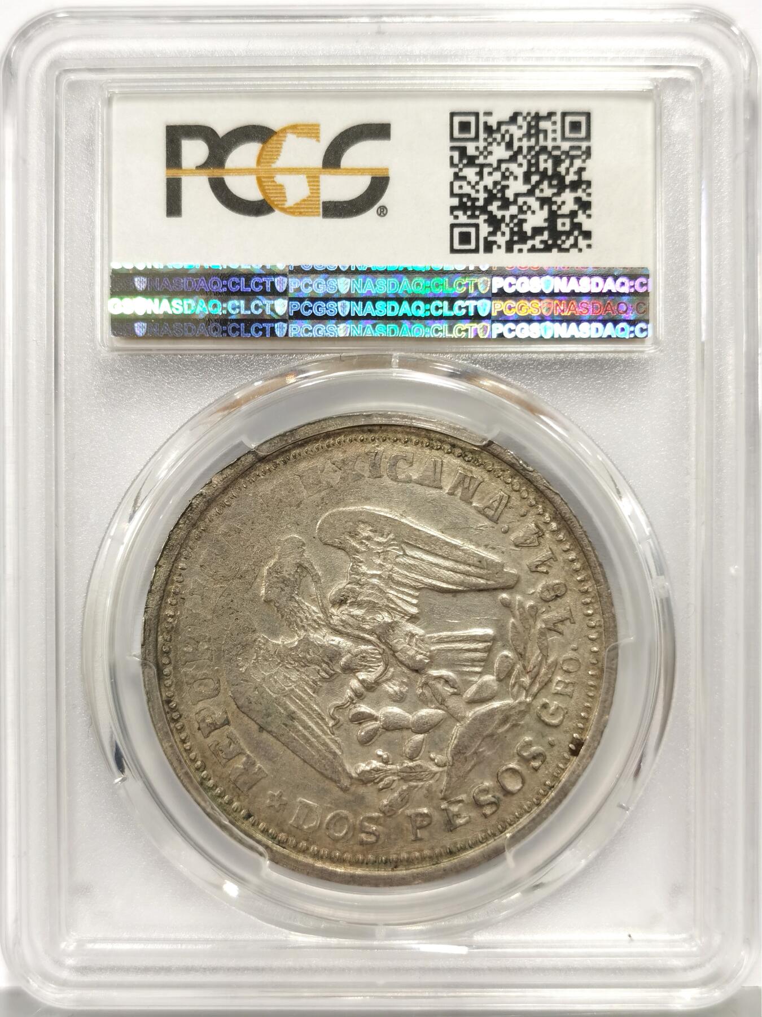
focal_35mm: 54
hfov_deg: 27.0
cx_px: 381
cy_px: 508
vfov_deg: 35.5
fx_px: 1585
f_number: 16
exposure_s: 1/100
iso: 125
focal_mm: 5.56
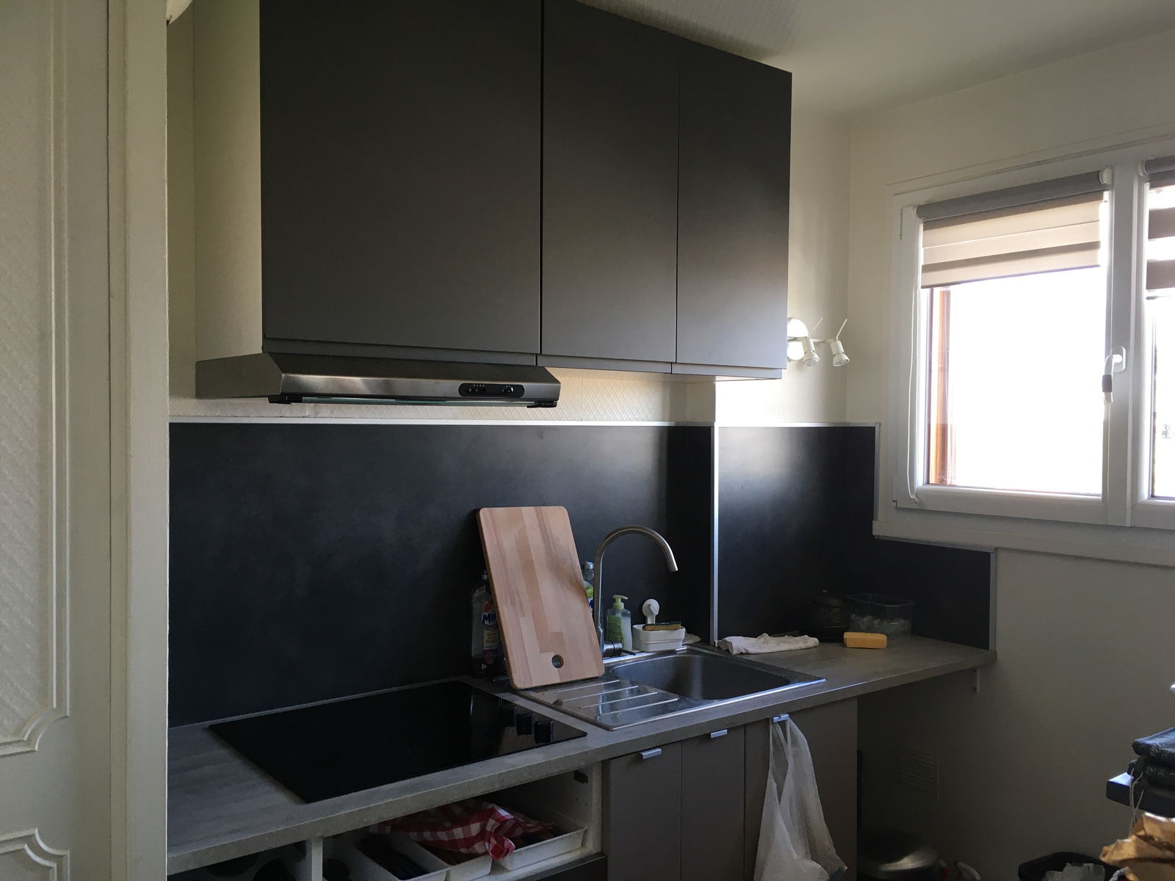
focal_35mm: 29
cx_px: 588
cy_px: 440
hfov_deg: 61.7
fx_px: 984
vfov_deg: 48.2
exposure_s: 1/33
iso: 40
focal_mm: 4.15
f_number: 2.2
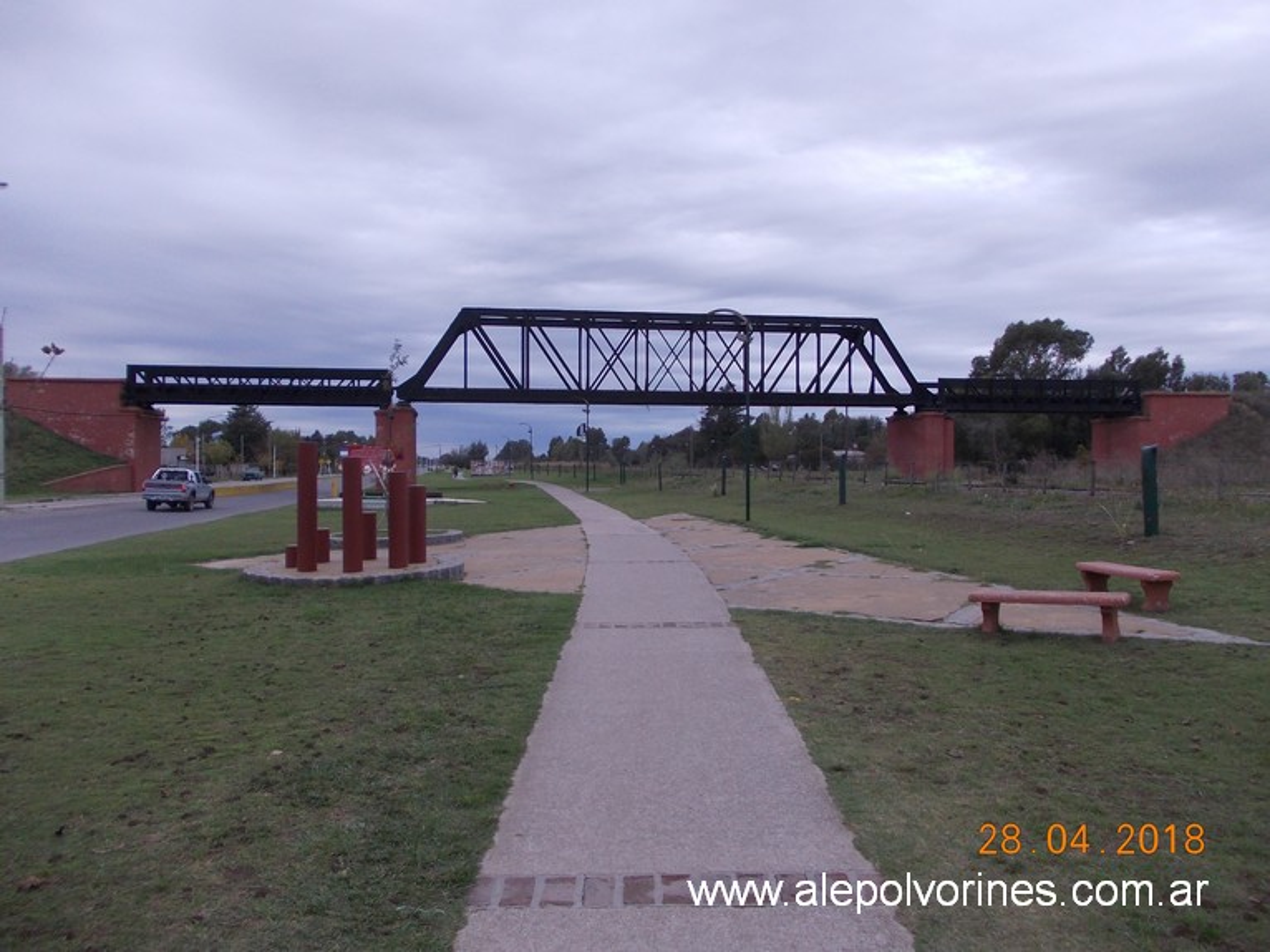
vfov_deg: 49.7
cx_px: 635
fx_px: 1027
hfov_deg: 63.5
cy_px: 476
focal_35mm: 28
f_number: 2.7
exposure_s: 1/400
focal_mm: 4
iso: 80
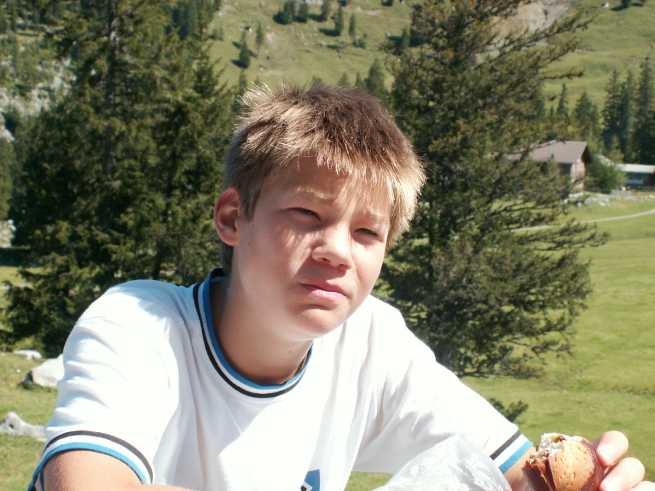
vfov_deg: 21.3
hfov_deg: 28.2
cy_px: 246
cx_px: 328
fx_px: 1306
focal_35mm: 69
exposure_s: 1/400
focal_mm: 11.55
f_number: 3.5
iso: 50
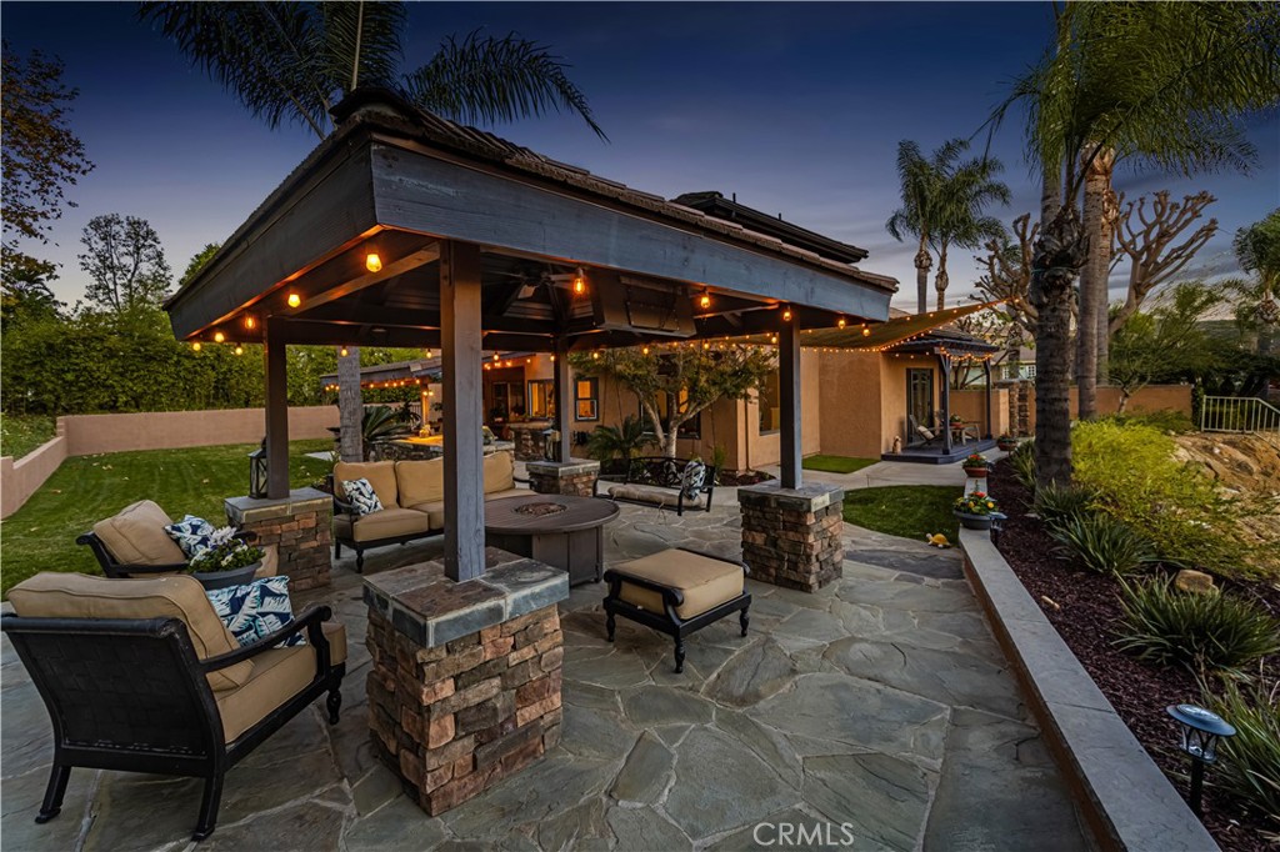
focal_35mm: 14
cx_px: 640
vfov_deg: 81.2
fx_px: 498
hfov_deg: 104.3
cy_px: 426
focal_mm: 14
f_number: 6.3
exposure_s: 1/15
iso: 80
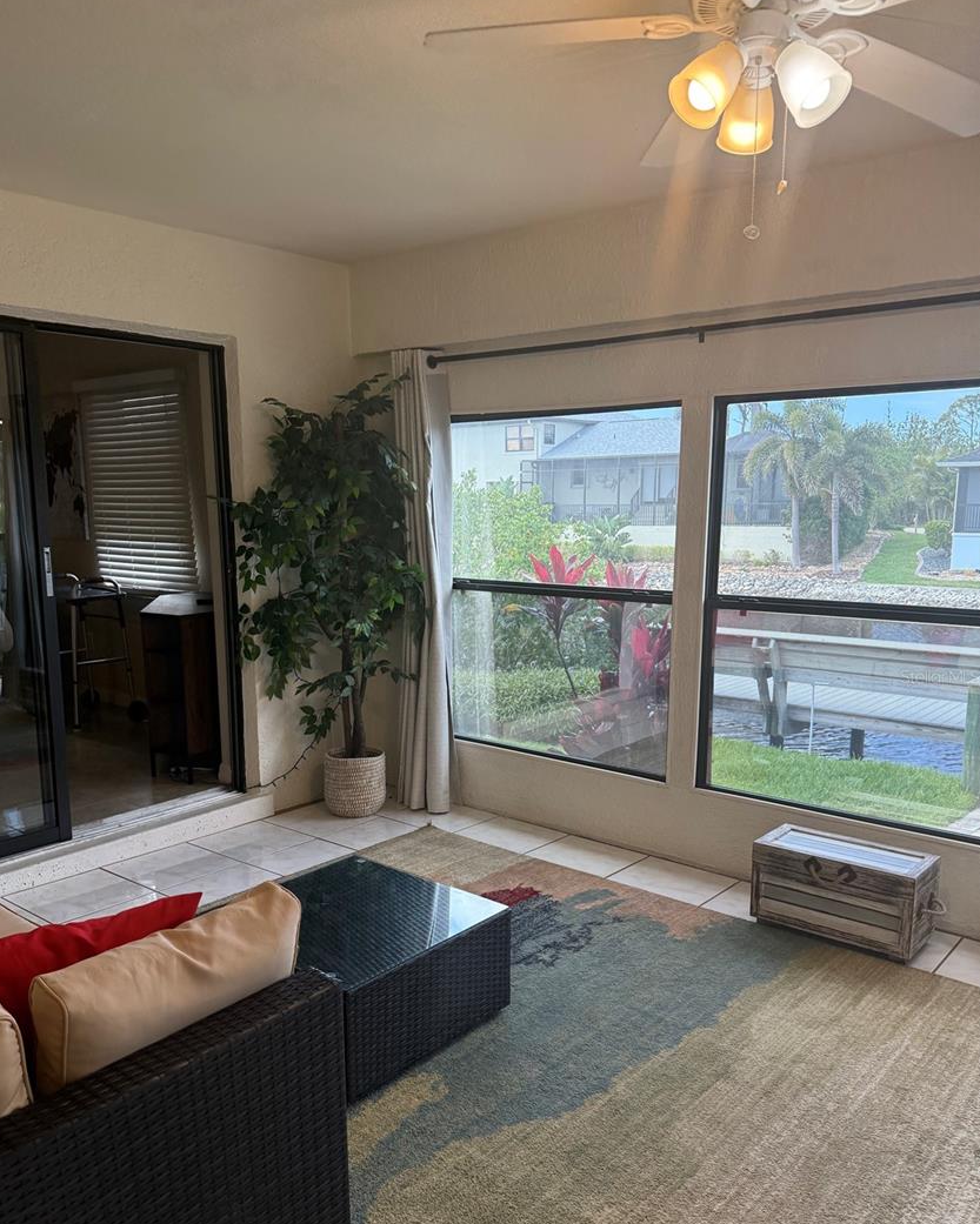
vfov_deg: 63.9
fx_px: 979
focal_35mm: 27
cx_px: 454
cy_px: 676
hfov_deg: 53.1
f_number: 1.78
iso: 160
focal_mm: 6.76
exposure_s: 1/227
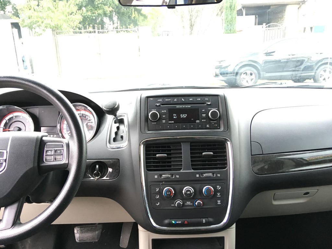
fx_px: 278
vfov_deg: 48.2
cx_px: 166
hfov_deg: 61.7
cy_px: 124
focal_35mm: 29
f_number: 2.2
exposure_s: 1/30
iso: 125
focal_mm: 4.15
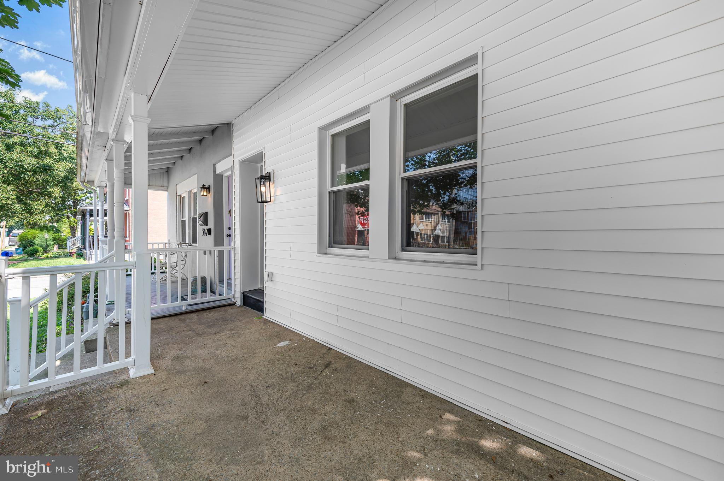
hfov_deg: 104.3
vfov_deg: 81.1
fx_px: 281
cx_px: 362
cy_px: 240
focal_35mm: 14
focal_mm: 14
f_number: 5.6
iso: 200
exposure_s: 1/250
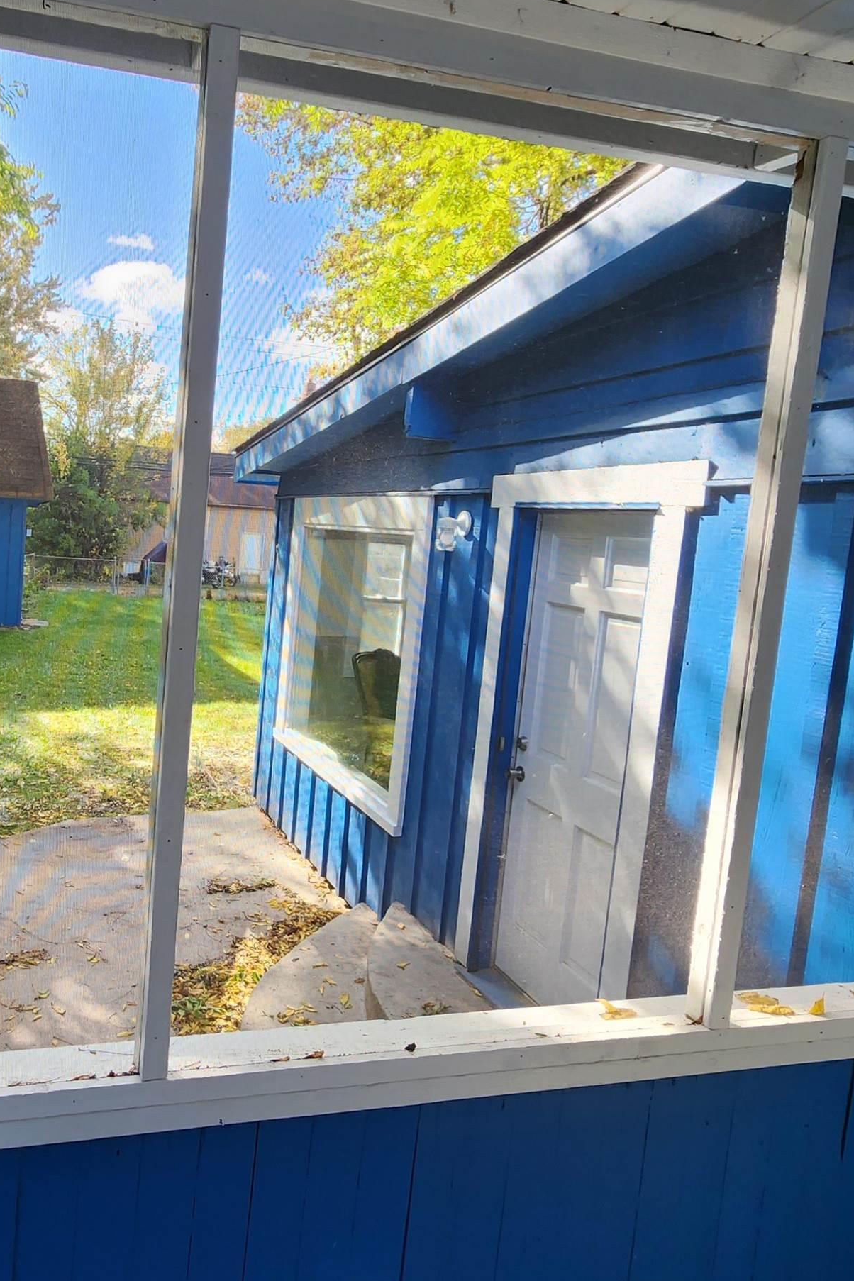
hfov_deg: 52.3
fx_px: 818
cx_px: 196
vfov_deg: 76.0
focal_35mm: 23
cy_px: 606
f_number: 2.2
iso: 50
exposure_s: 1/141
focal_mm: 2.2
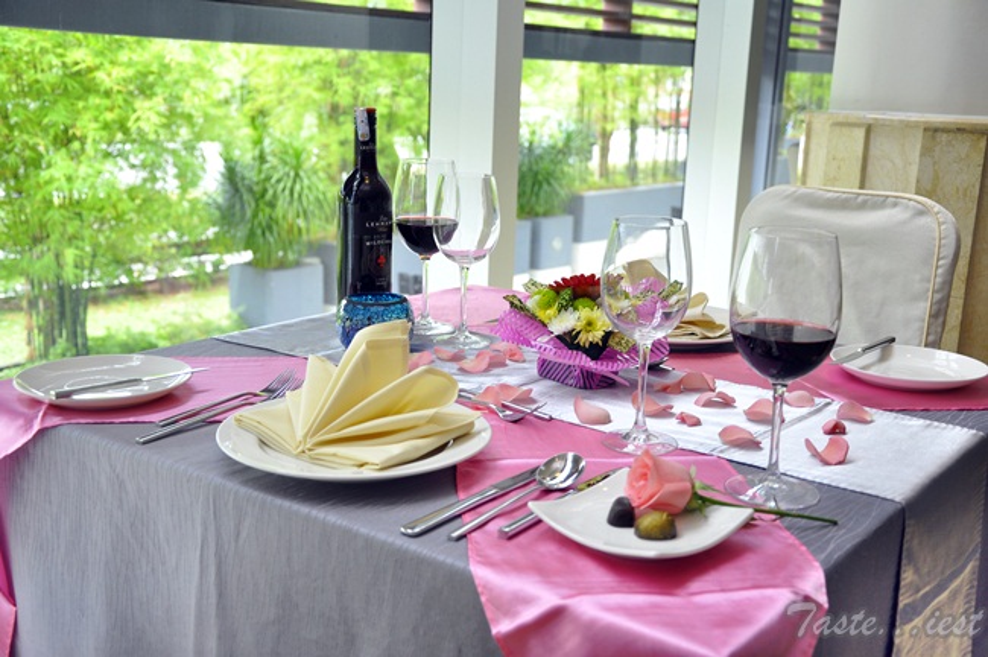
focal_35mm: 42
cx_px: 494
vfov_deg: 31.8
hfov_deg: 46.4
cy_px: 328
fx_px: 1151
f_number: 4
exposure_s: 1/100
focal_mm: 28
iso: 400
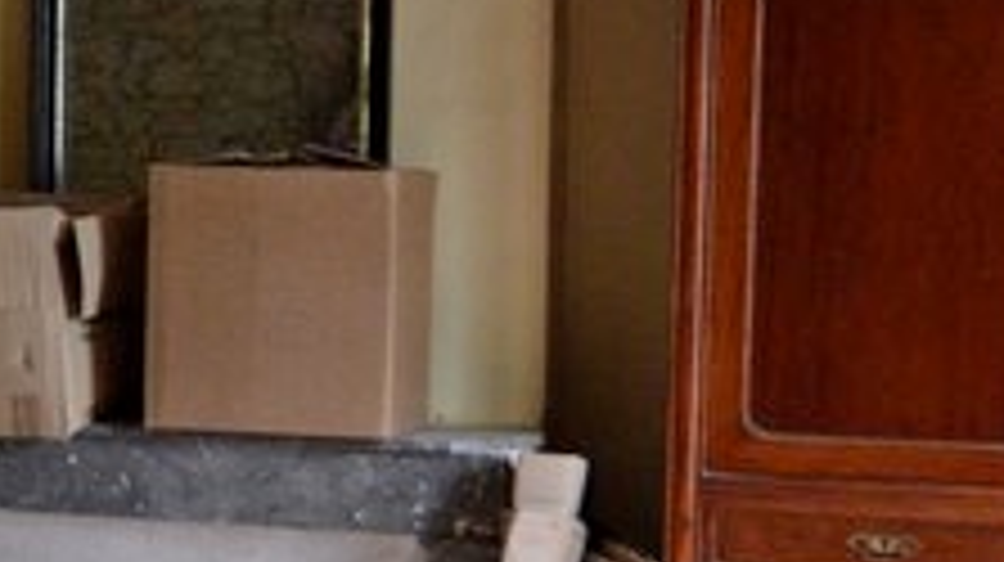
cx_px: 18
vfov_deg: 11.0
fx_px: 2921
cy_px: 396
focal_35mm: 110
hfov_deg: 19.0
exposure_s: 1/60
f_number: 3.5
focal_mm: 13
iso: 500
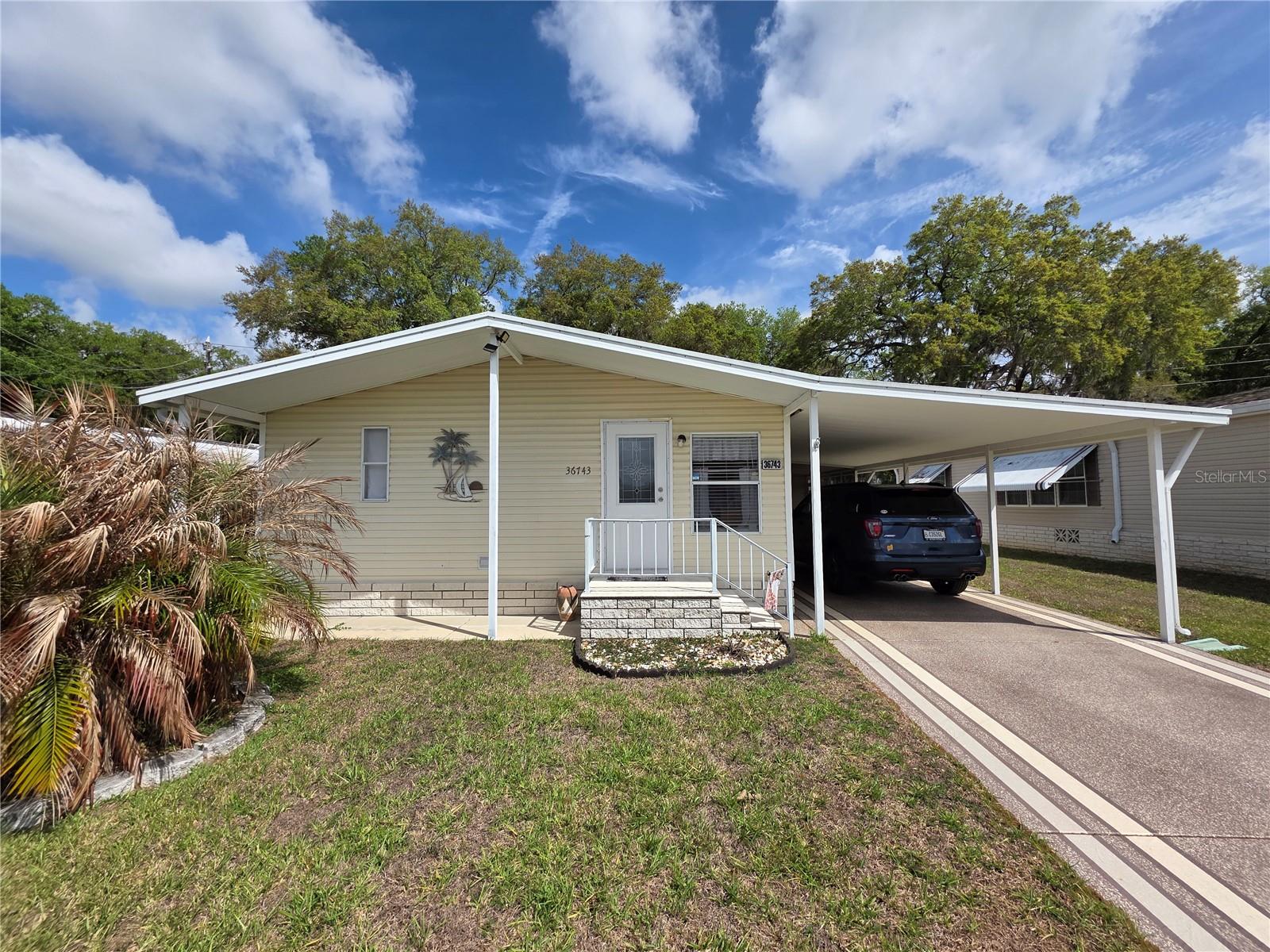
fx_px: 477
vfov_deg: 89.9
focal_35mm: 13
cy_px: 476
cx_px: 635
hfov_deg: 106.2
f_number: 1.9
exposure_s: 1/2782
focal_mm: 2.2
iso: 40
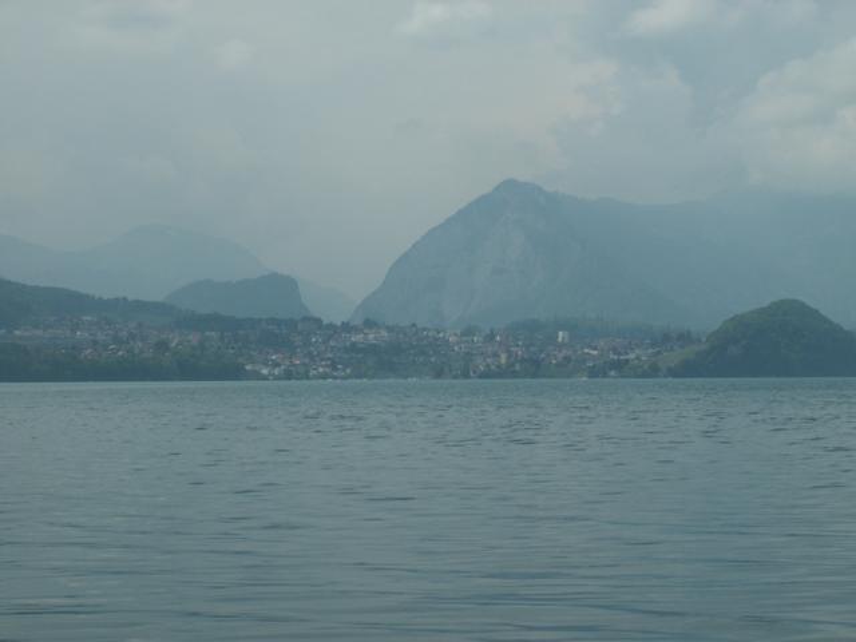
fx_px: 2003
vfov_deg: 18.2
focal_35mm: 81
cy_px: 321
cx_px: 428
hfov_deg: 24.1
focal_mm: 13.58
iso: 50
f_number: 8
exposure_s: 1/400
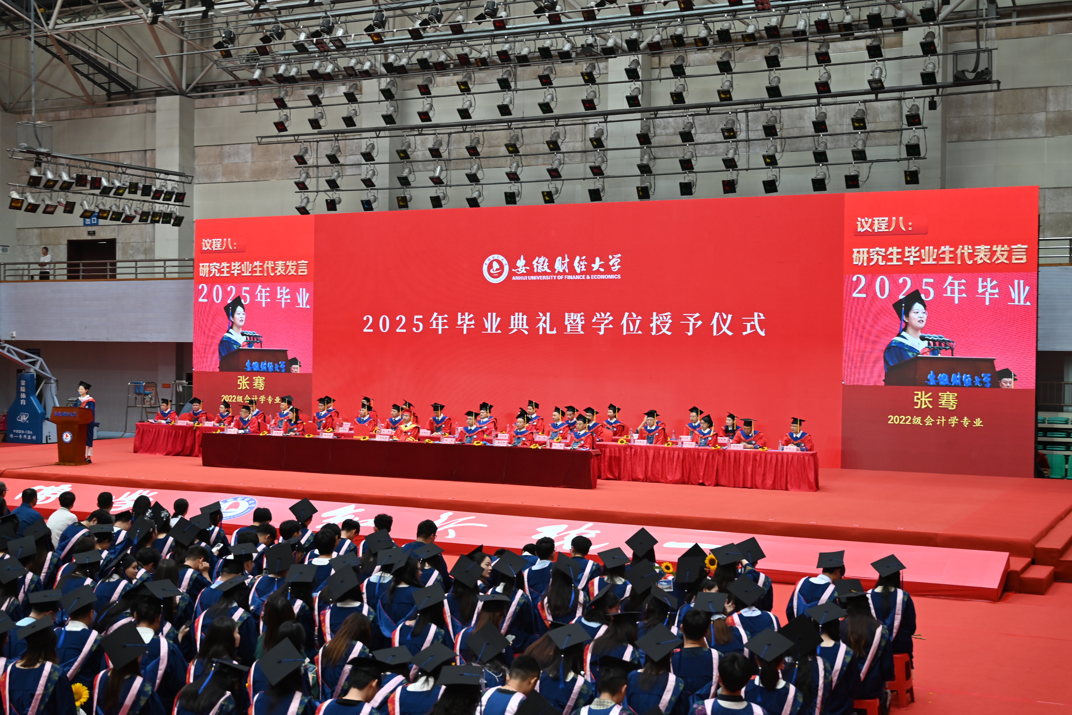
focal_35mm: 45
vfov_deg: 29.9
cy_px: 358
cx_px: 536
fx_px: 1340
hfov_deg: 43.6
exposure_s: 1/125
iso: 640
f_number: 4
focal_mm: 45
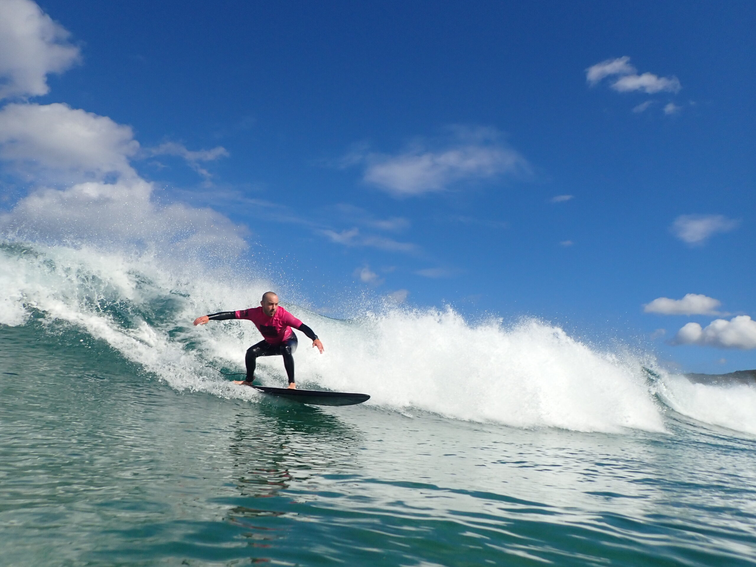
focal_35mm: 25
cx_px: 378
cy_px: 284
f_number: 8
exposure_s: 1/640
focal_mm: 4.5
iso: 200
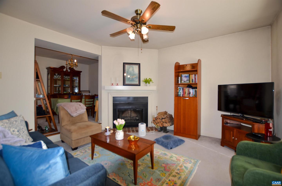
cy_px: 93
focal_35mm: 15
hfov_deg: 100.5
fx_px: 117
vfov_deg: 77.0
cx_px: 141
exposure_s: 1/60
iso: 100
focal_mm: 10
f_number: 3.5
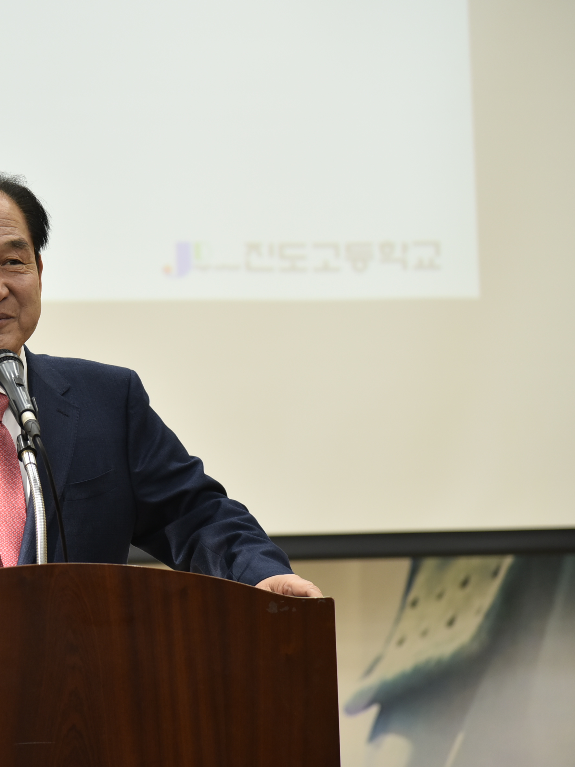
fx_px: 3987
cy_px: 389
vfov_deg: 11.0
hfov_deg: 8.2
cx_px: 25
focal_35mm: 180
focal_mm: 120
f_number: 4
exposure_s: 1/100
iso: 640
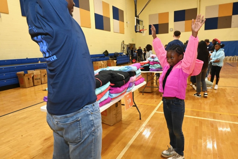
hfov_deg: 73.8
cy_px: 80
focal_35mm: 24
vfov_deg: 53.1
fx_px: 159
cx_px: 119
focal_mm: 24
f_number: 16
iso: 5000
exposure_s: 1/80
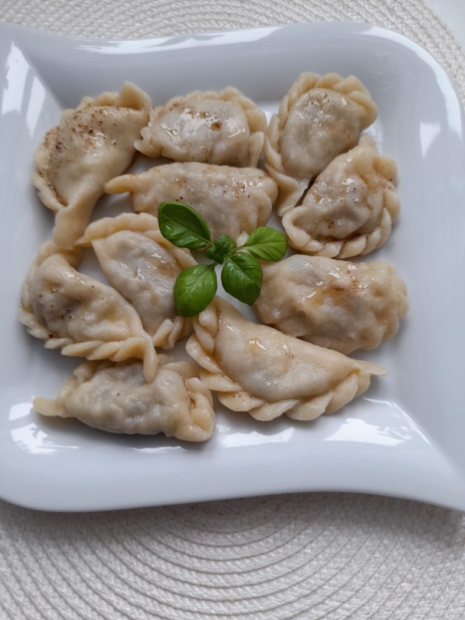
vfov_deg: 69.4
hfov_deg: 54.9
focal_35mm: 25
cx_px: 232
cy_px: 310
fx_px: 448
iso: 32
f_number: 2
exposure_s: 1/50
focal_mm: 4.6
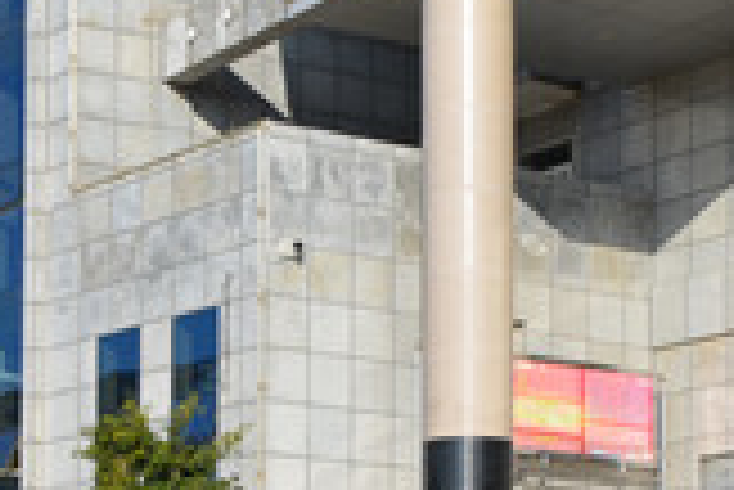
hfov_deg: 18.8
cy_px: 789
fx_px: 2020
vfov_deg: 12.9
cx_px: -266
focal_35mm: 99
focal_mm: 18
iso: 100
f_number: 8
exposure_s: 1/250
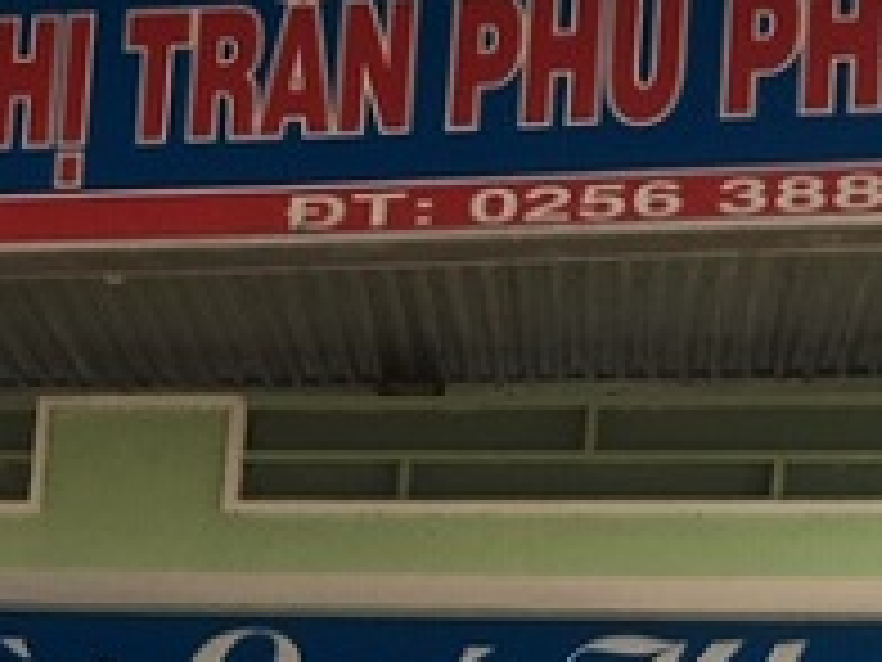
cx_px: -36
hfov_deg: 21.1
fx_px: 2268
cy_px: 1004
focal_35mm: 89
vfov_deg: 15.3
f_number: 2.2
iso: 25
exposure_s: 1/725
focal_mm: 4.15
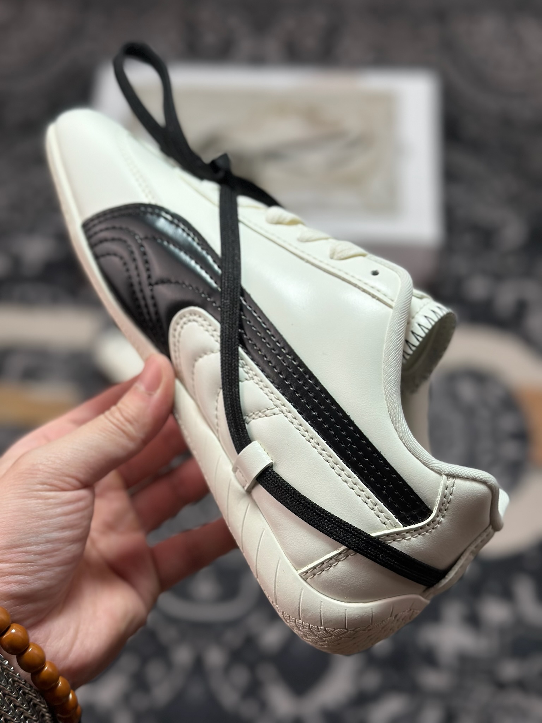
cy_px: 362
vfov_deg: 39.7
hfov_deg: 30.3
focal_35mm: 48
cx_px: 271
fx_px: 1002
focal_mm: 6.86
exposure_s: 1/1289
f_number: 1.78
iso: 80
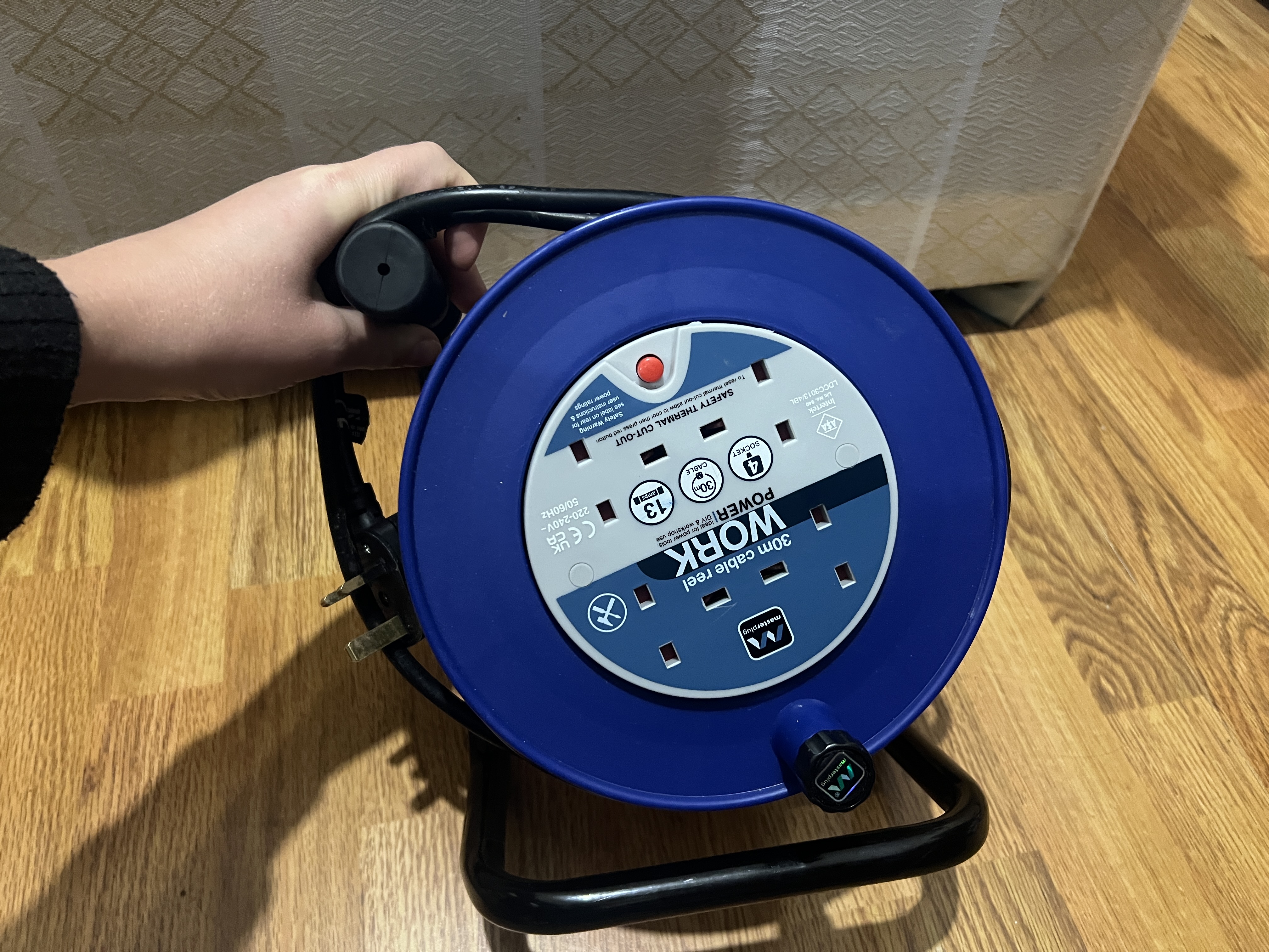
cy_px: 476
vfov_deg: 53.1
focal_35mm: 26
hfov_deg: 67.3
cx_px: 634
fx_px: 953
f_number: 1.5
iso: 640
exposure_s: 1/34
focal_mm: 5.7
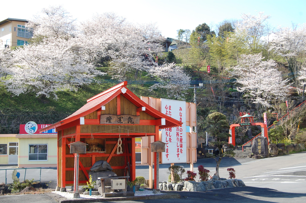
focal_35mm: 52
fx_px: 446
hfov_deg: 37.9
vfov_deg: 25.7
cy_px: 102
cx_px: 153
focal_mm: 35
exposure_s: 1/160
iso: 200
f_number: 8
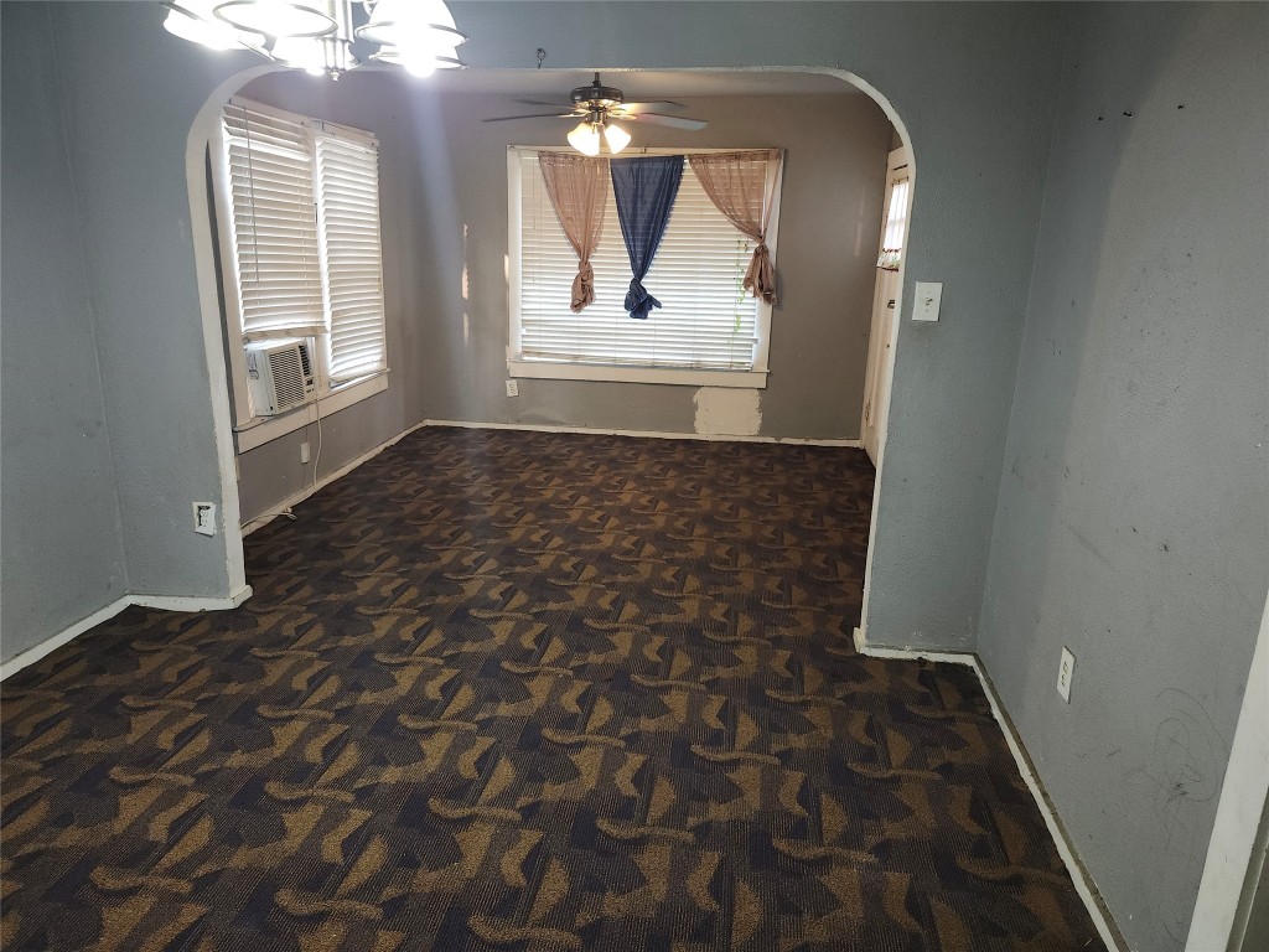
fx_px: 843
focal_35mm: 23
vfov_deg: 58.9
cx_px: 634
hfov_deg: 73.9
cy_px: 476
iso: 125
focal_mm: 5.54
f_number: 1.8
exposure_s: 1/24
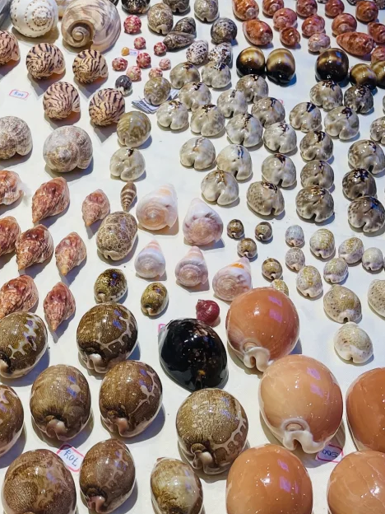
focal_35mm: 60
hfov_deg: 23.2
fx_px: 890
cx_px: -16
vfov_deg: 32.1
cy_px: 289
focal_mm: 5.1
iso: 32
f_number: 1.6
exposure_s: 1/248
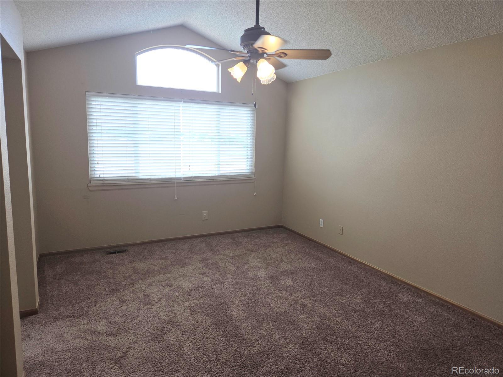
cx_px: 252
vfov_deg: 58.9
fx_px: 334
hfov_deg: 73.9
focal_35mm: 23
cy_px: 188
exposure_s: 1/120
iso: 32
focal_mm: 5.4
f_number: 1.8
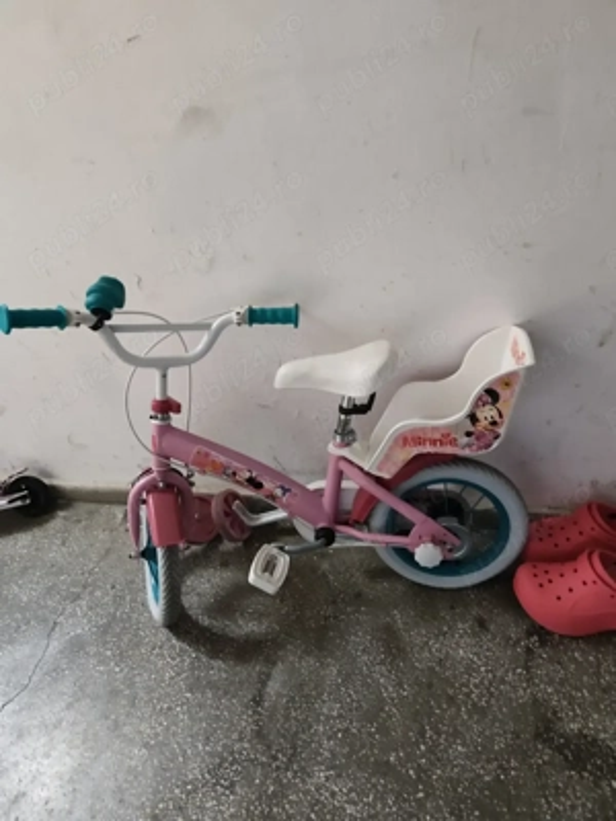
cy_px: 410
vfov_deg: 73.9
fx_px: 546
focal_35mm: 23
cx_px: 308
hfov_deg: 58.9
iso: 4000
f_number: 1.65
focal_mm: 6.19
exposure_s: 1/25
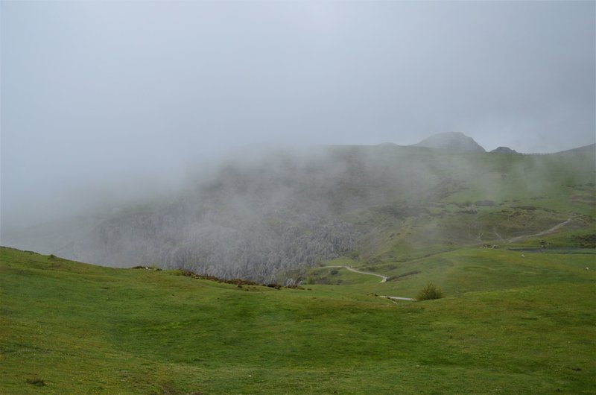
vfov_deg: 28.0
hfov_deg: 41.2
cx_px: 298
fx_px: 793
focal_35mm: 48
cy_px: 198
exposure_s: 1/1600
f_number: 5.6
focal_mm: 32
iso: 400
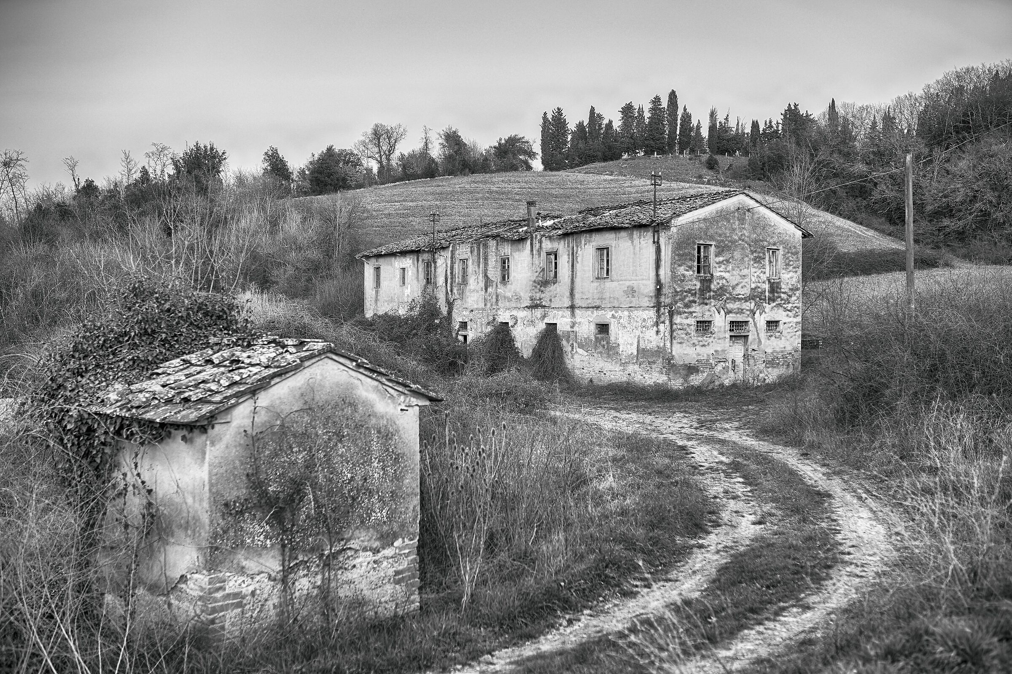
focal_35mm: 35
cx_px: 506
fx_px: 984
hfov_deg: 54.4
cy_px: 337
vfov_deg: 37.9
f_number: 2.5
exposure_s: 1/25
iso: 250
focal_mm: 35
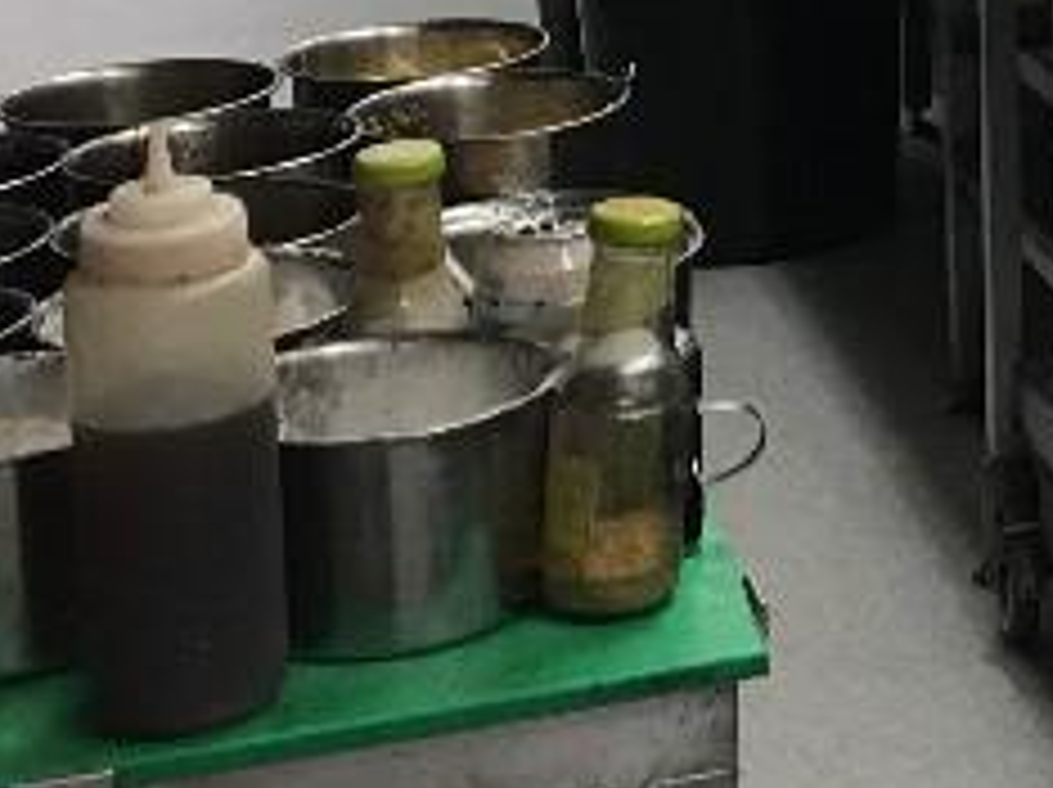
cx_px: 1796
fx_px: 3859
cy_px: -450
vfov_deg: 11.1
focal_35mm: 127
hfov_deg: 14.1
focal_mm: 4.15
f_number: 2.2
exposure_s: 1/33
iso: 40
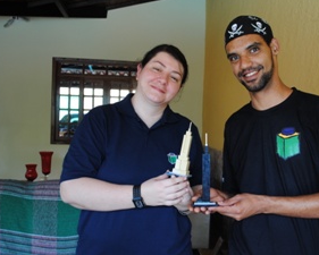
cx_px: 221
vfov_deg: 33.4
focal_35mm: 45
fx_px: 425
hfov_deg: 40.5
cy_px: 136
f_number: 3.8
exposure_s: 1/30
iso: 220
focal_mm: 20
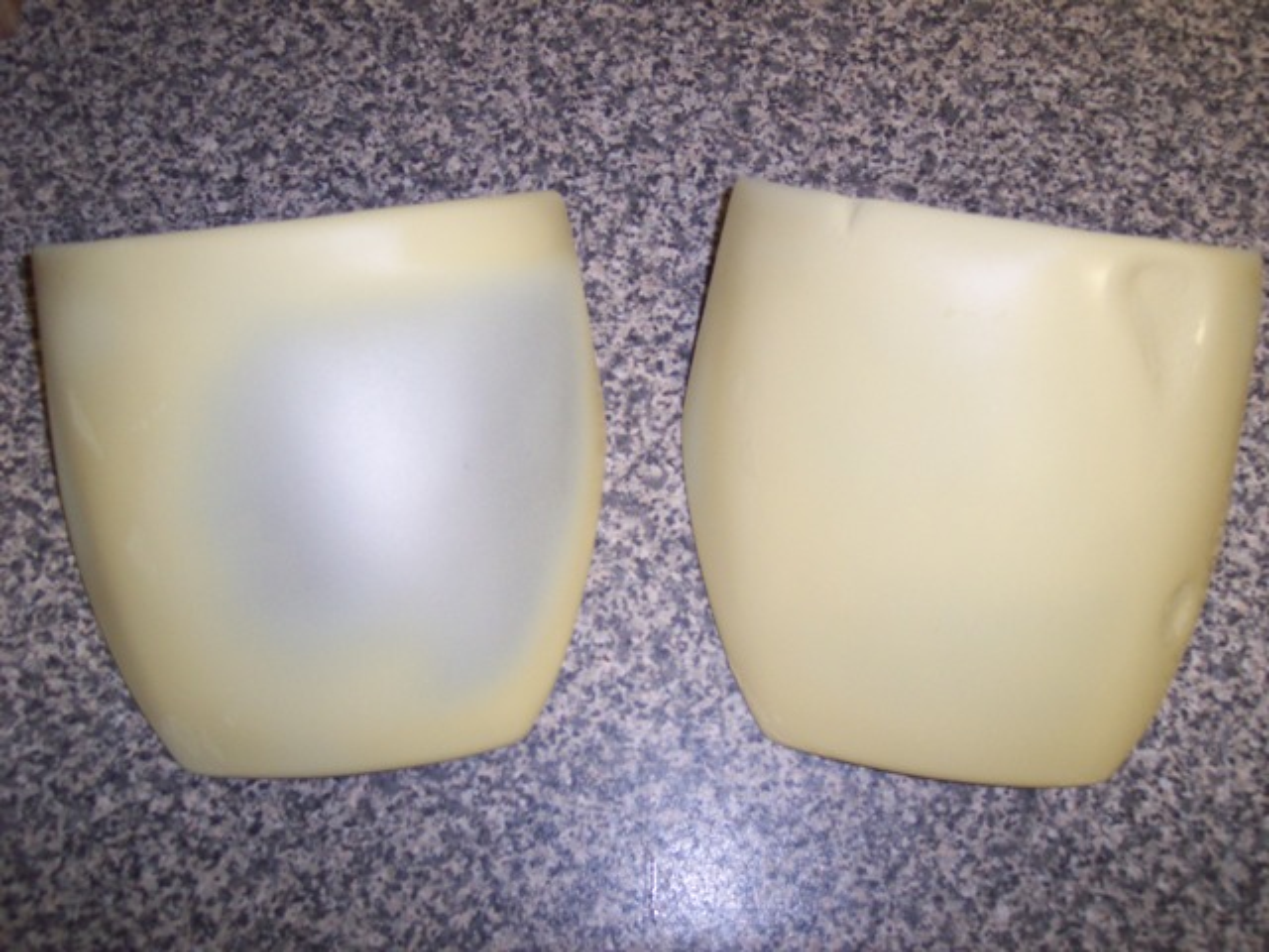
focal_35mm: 38
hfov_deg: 49.0
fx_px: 1393
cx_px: 634
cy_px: 476
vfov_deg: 37.7
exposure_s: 1/30
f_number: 2.8
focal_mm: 8
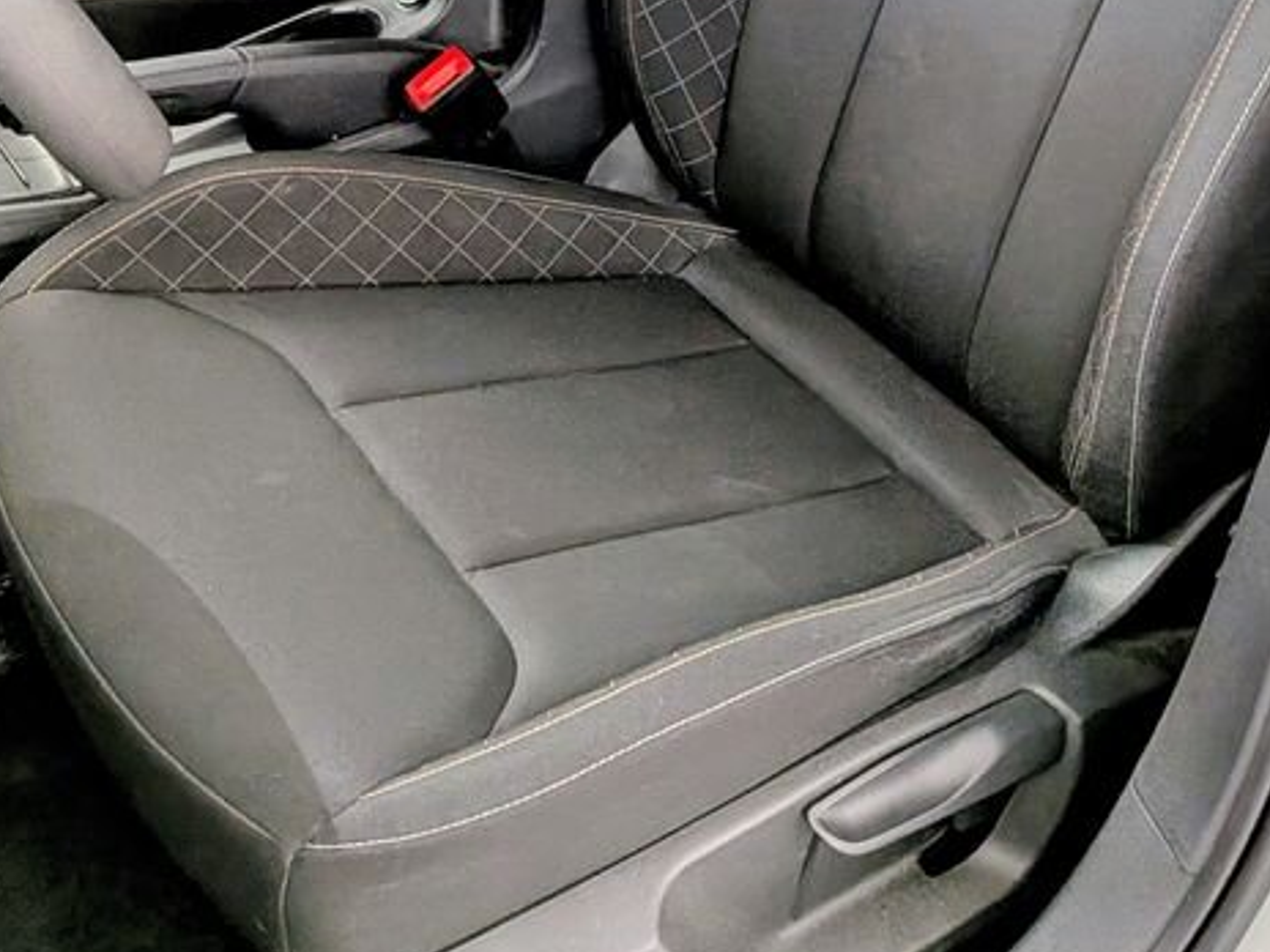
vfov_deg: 26.1
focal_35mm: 53
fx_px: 1944
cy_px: 8
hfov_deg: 36.2
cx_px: 640
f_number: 1.7
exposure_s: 1/100
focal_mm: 4.53
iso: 325
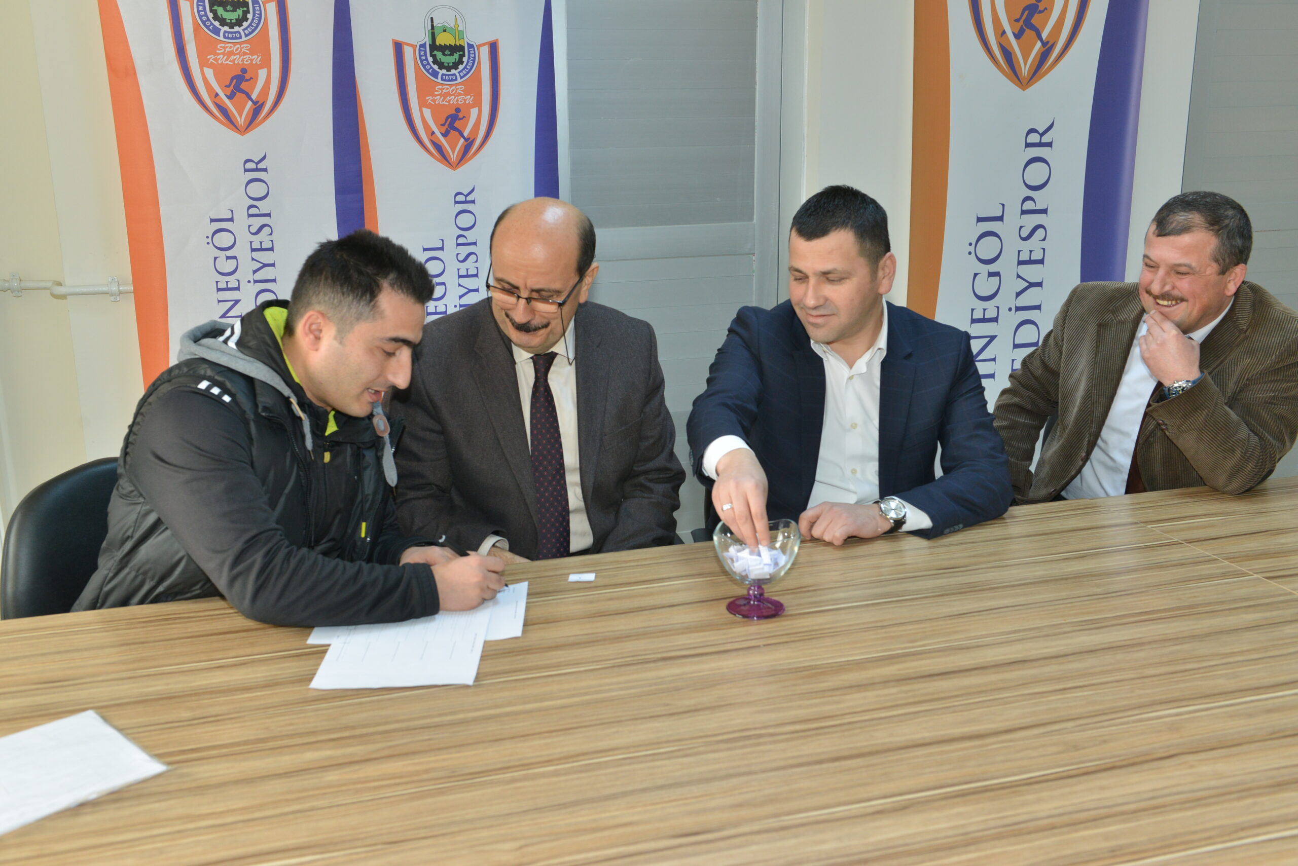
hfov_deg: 50.7
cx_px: 649
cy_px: 433
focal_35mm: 38
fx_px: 1371
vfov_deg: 35.1
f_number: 6.3
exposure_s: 1/60
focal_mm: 38
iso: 1000
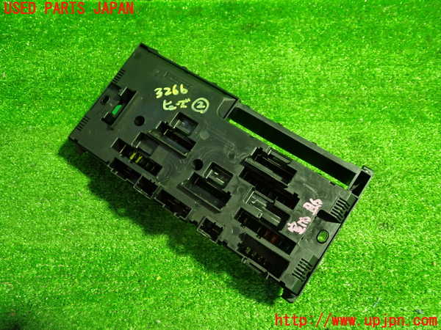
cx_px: 220
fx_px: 382
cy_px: 165
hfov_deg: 60.0
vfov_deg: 46.8
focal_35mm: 30
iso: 640
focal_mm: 5.4
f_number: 2.3
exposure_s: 1/30
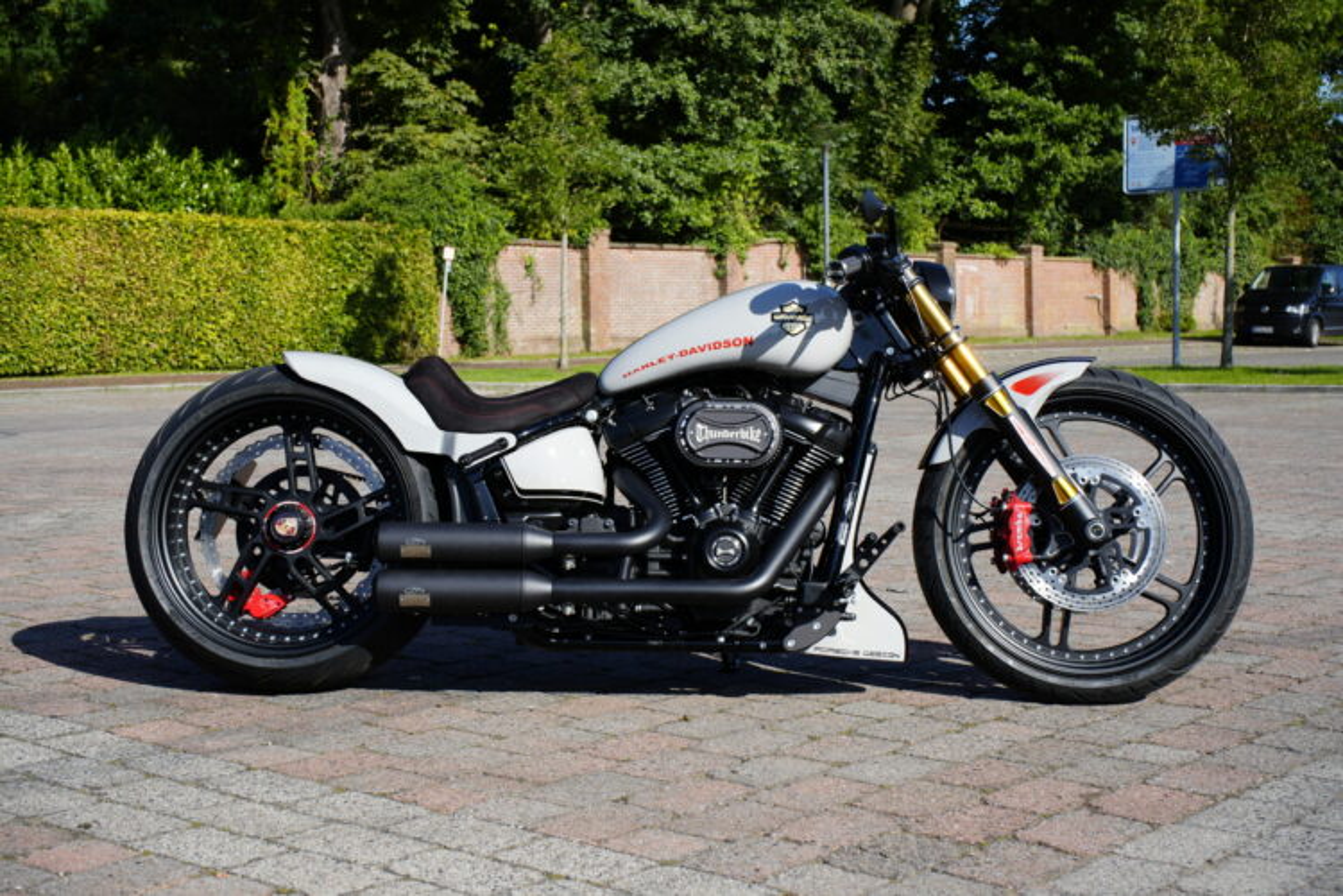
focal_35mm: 53
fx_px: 1977
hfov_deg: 37.5
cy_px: 448
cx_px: 672
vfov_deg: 25.5
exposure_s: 1/125
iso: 100
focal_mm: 53
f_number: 9.5
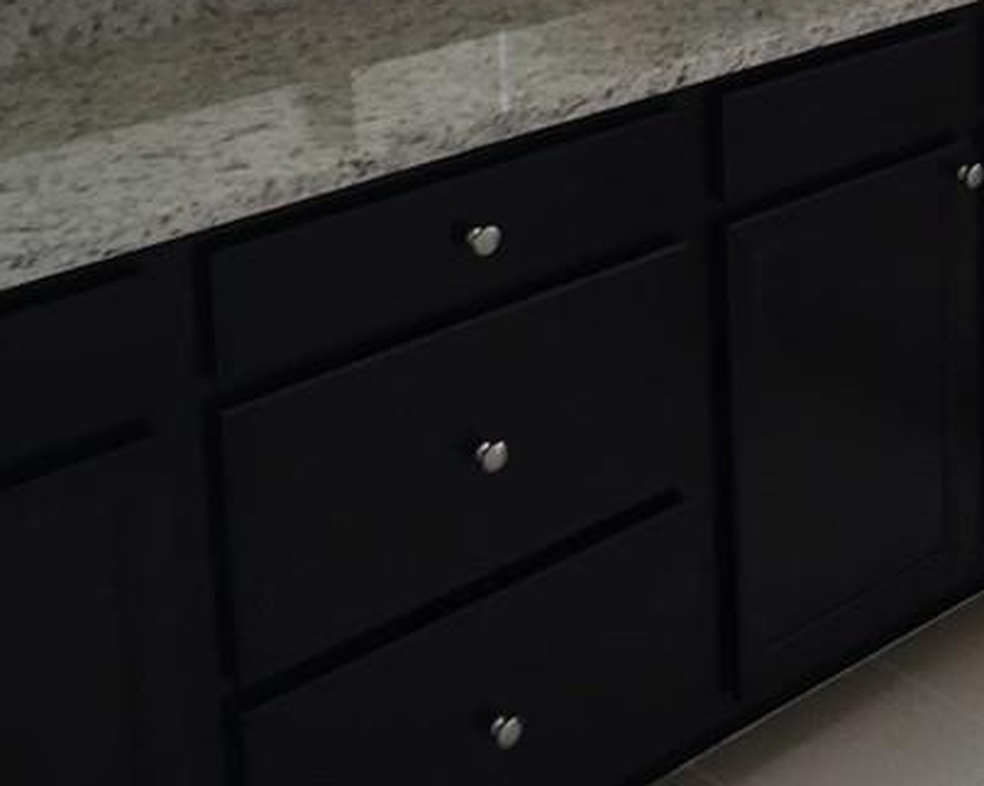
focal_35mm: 72
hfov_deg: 25.6
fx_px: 2096
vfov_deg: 19.8
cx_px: 879
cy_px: -188
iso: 100
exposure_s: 1/30
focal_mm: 4.15
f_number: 2.2
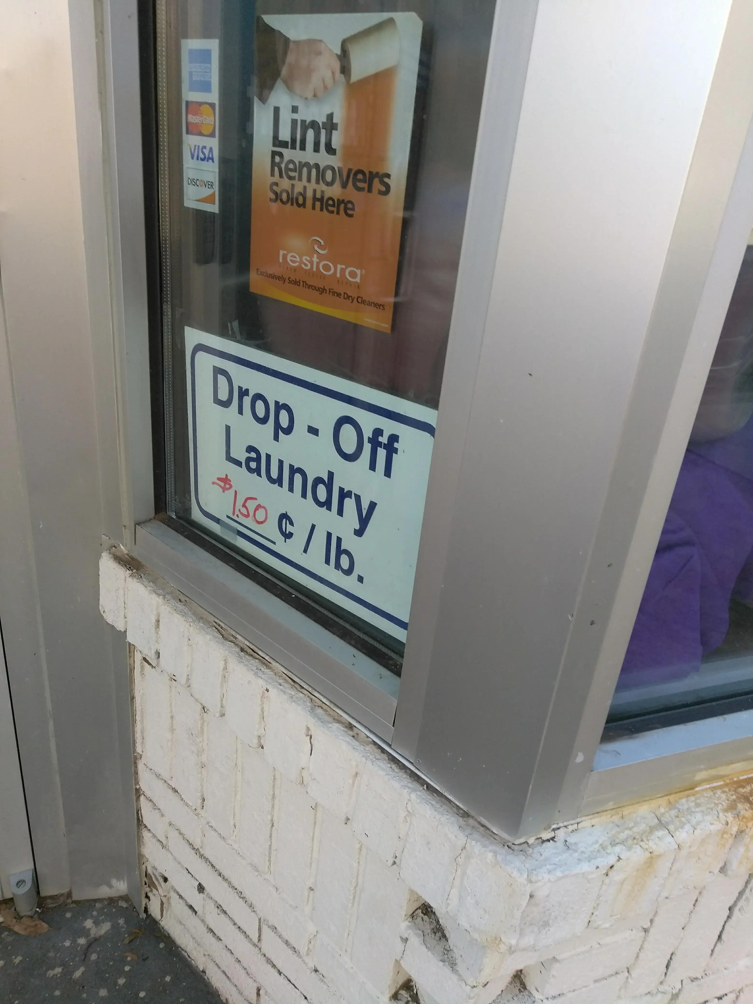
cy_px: 502
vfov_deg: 81.7
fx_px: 580
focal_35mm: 20
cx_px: 376
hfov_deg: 66.0
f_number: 2.2
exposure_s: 1/120
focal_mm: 3.46
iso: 143
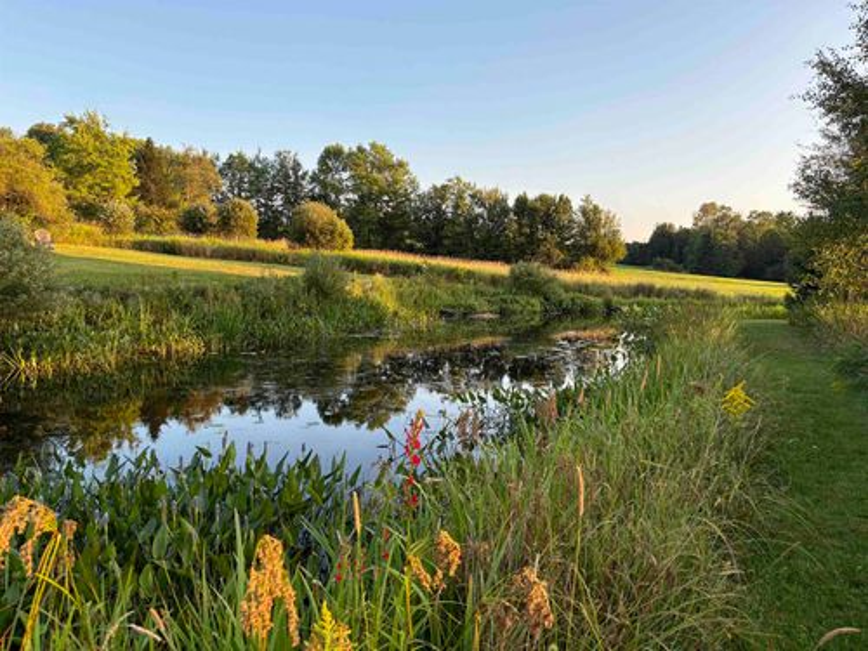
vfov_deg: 53.1
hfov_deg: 67.3
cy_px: 326
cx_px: 434
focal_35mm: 26
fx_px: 652
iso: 50
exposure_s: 1/412
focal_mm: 5.96
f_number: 1.6
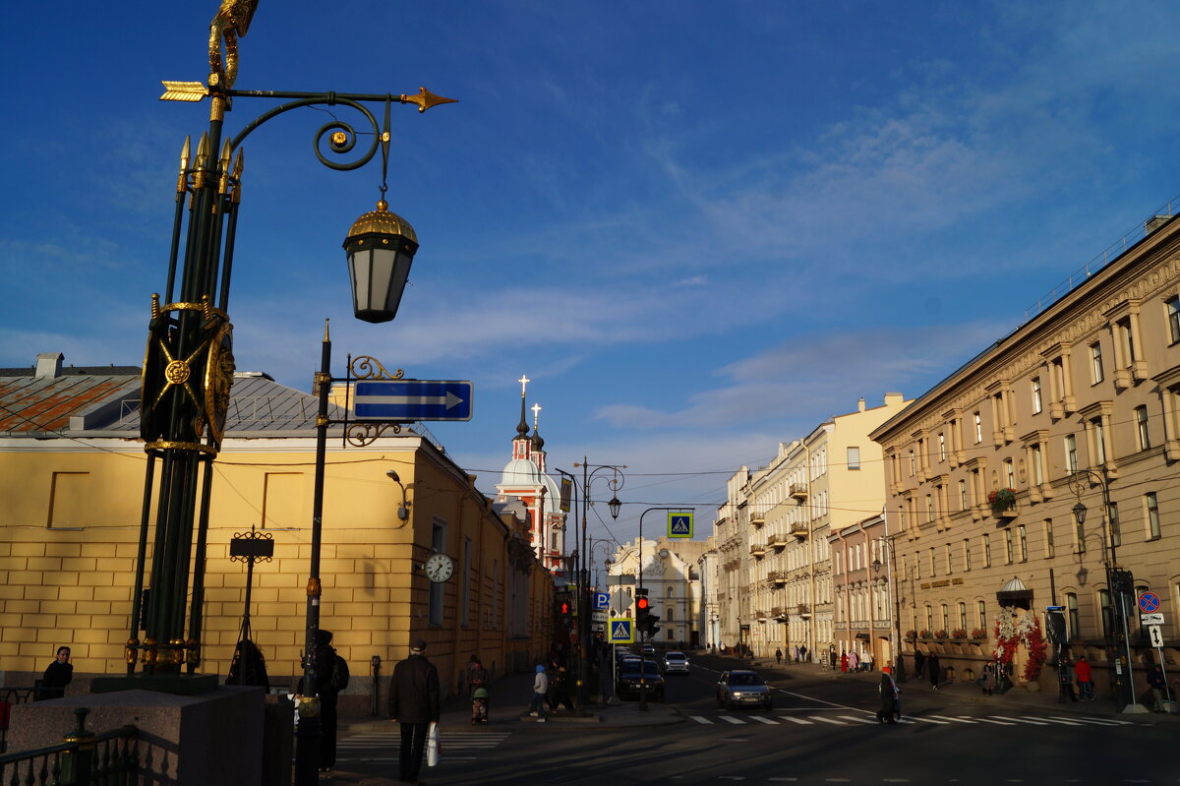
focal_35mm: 30
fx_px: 983
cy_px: 393
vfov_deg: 43.6
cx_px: 590
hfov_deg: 62.0
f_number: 10
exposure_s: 1/200
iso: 100
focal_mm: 20
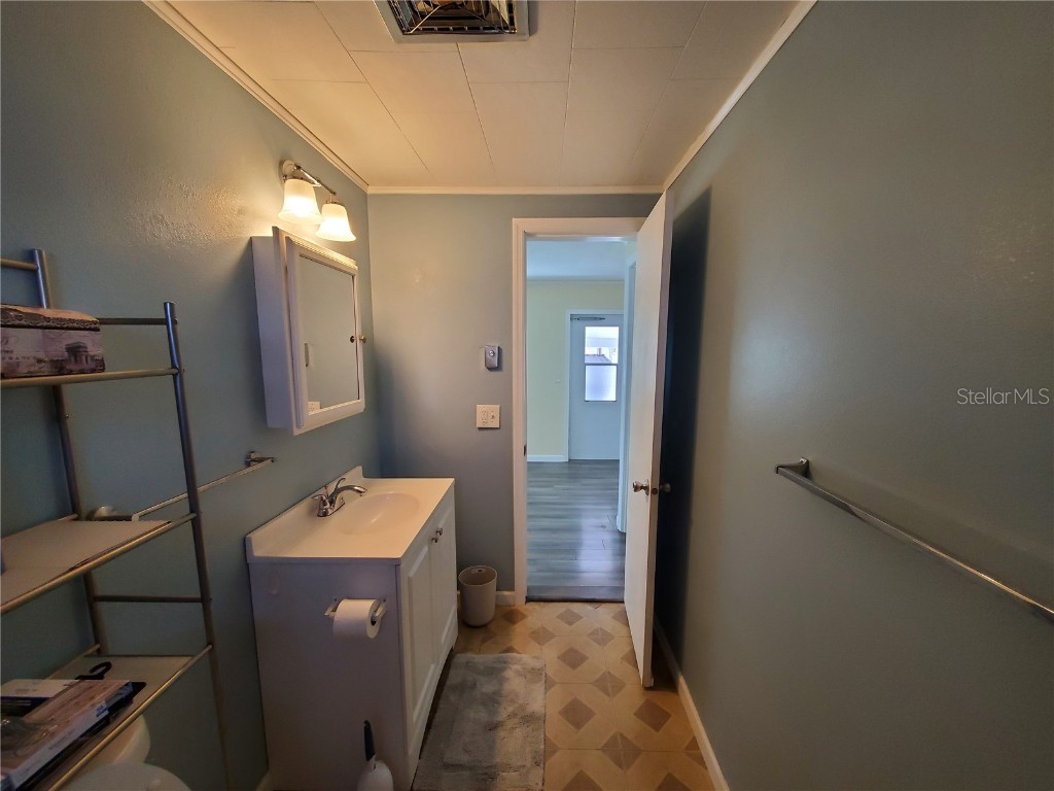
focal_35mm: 13
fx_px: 396
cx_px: 527
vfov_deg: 89.9
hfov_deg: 106.2
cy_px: 396
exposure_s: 1/60
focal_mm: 1.8
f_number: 2.2
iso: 200
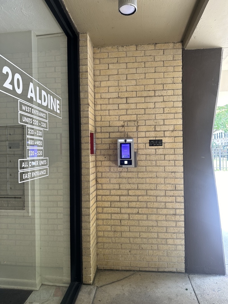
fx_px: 211
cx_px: 114
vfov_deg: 71.6
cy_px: 152
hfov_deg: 56.8
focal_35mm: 24
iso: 125
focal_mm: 6.86
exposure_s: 1/120
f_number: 1.78
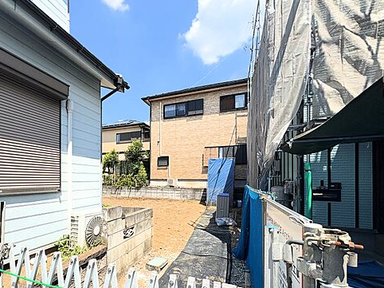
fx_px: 200
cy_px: 178
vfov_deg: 70.5
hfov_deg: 86.6
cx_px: 153
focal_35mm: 18
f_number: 2.2
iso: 50
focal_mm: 2.22
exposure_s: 1/1832
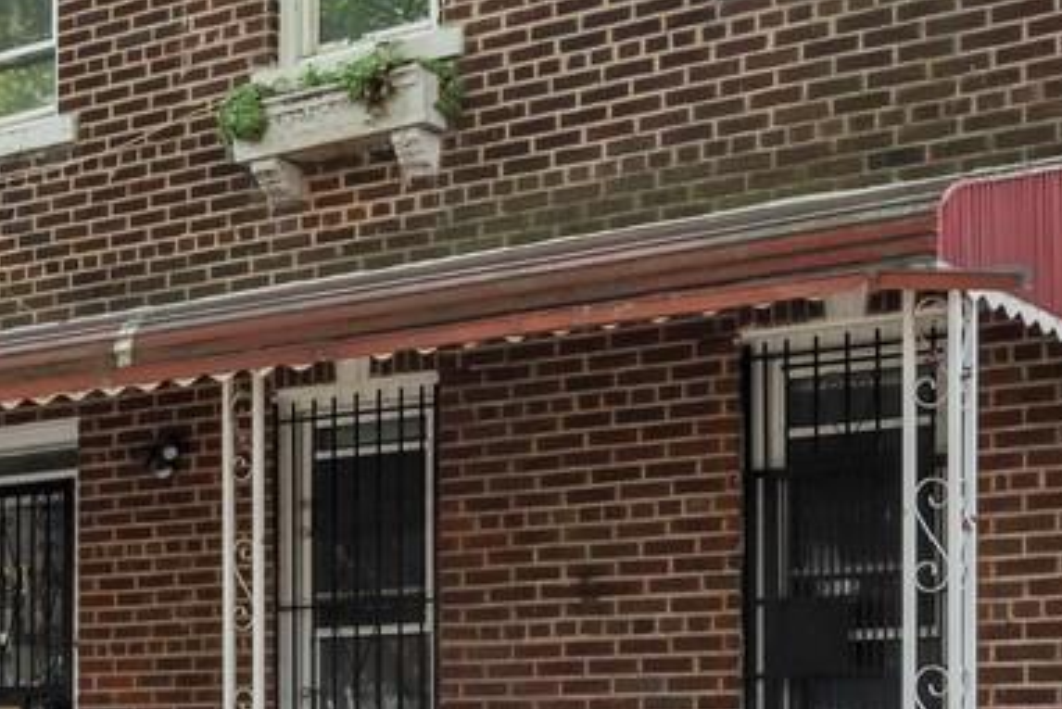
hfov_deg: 26.2
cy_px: 841
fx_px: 2213
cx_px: 125
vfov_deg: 17.4
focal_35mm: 75
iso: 1250
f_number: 10
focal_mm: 14
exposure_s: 1/250
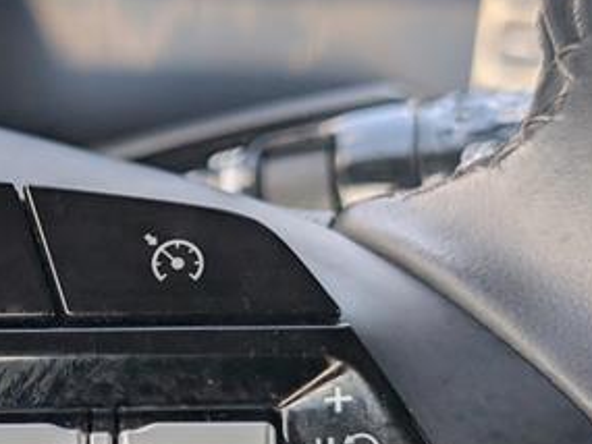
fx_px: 1882
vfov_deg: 13.3
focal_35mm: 110
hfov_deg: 17.4
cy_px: 409
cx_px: -10
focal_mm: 6.9
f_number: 1.68
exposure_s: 1/263
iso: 33
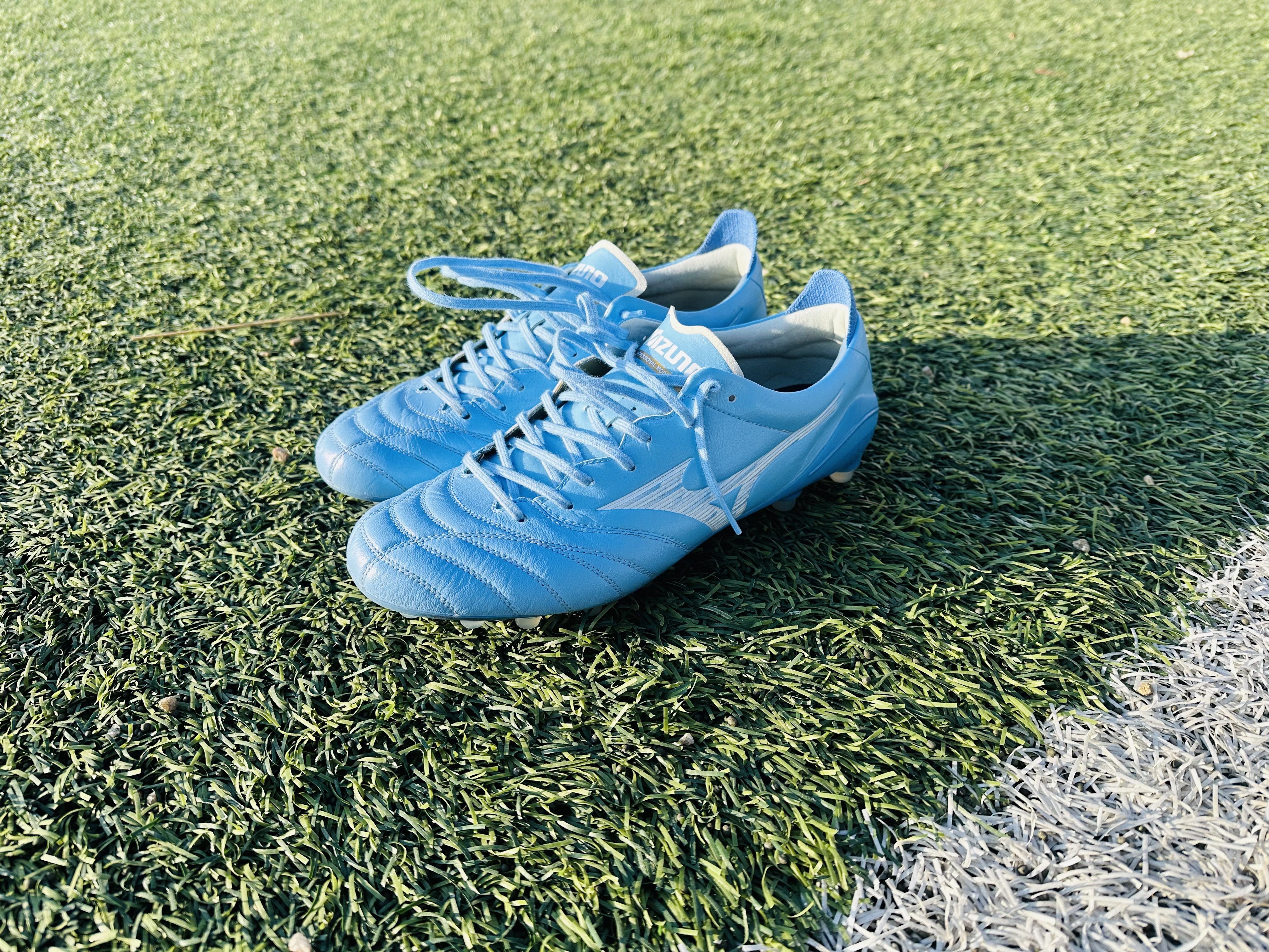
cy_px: 476
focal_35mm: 24
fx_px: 880
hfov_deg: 71.6
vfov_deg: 56.8
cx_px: 634
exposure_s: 1/1453
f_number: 1.78
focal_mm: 6.86
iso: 80
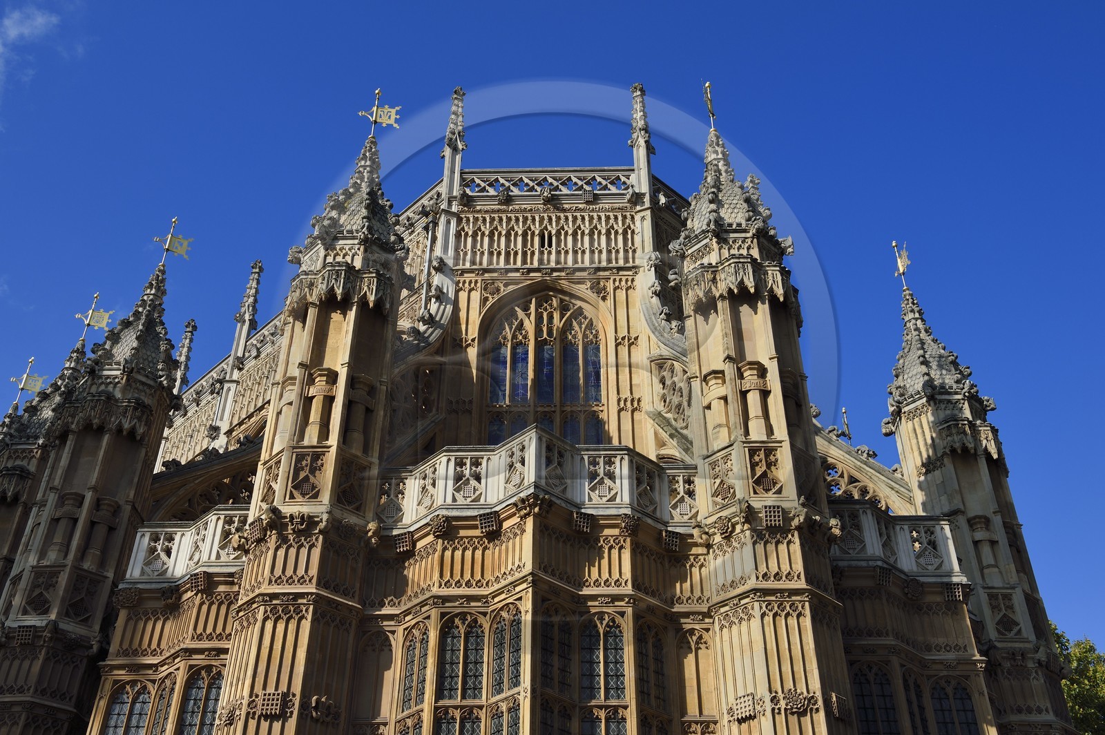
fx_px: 1165
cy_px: 368
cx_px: 552
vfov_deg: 35.0
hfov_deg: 50.7
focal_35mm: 38
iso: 200
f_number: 11
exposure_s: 1/250
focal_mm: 38
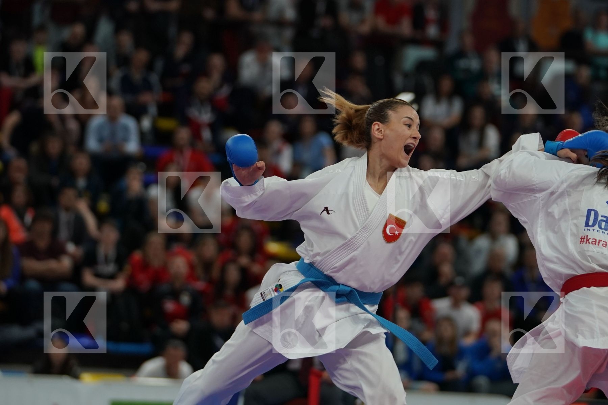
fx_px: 3344
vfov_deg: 6.9
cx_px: 304
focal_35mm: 198
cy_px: 202
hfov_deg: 10.4
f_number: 2.8
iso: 1250
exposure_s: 1/1000
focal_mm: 132
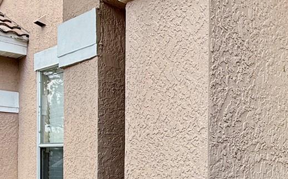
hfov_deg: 37.6
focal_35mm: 46
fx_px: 361
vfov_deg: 26.9
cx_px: 303
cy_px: 164
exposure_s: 1/619
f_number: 2.2
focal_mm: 2.22
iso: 50
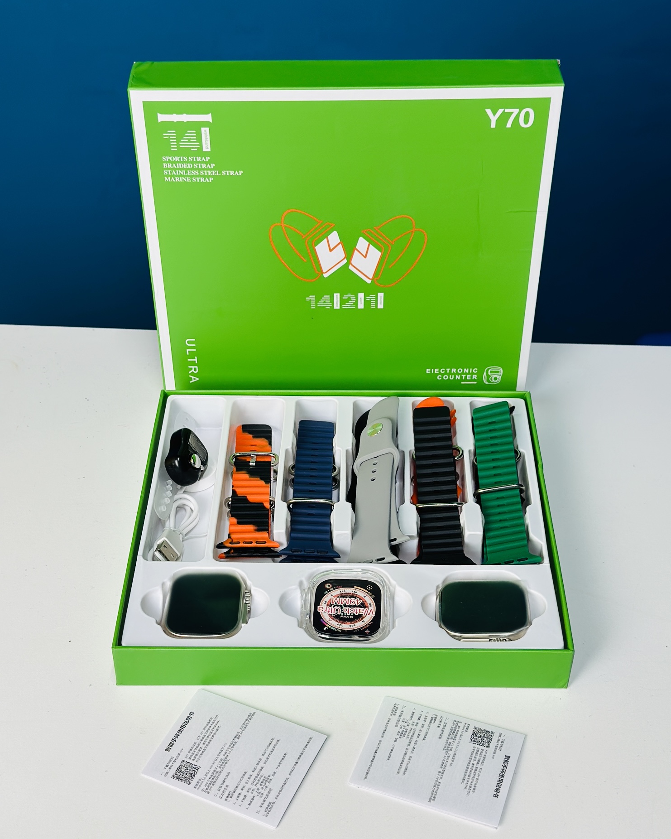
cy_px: 438
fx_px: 1266
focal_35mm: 51
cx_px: 342
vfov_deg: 36.6
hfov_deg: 29.7
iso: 64
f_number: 1.78
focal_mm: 6.86
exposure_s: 1/101
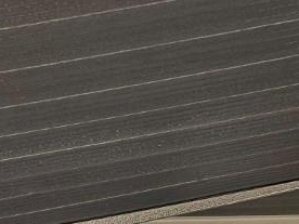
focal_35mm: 125
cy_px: 497
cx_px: 219
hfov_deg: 15.7
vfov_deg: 10.5
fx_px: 1080
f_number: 1.8
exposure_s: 1/180
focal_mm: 5
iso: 64
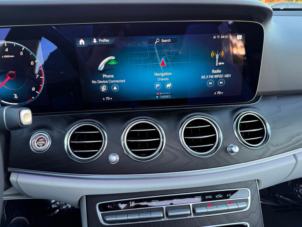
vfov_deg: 56.8
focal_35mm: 24
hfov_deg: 71.6
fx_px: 209
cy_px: 114
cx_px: 151
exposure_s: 1/84
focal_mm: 6.76
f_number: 1.78
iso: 125
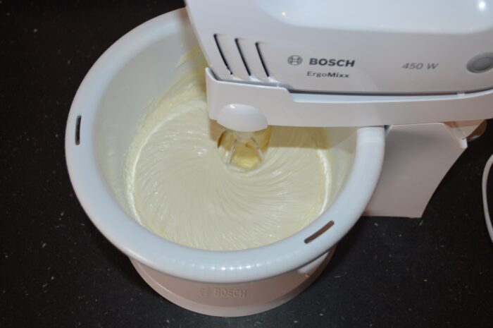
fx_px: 451
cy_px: 164
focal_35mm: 33
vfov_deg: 39.9
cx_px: 246
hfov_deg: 57.3
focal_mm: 22
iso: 400
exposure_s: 1/60
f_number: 4
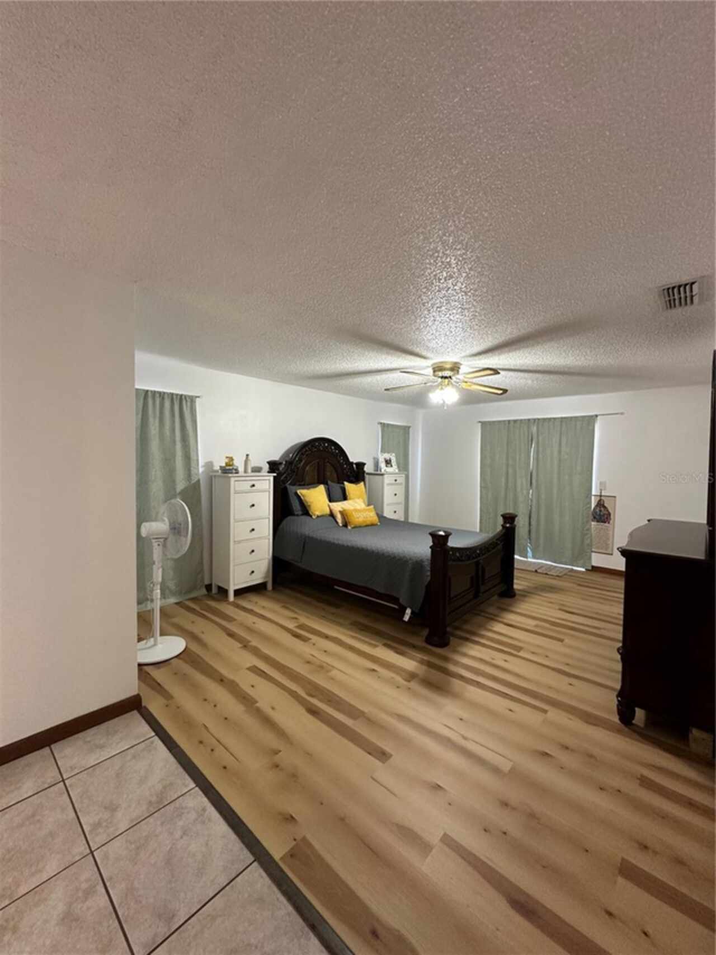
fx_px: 386
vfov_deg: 102.1
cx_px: 358
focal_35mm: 14
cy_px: 478
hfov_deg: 85.7
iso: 320
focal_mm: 2.22
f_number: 2.2
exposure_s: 1/60
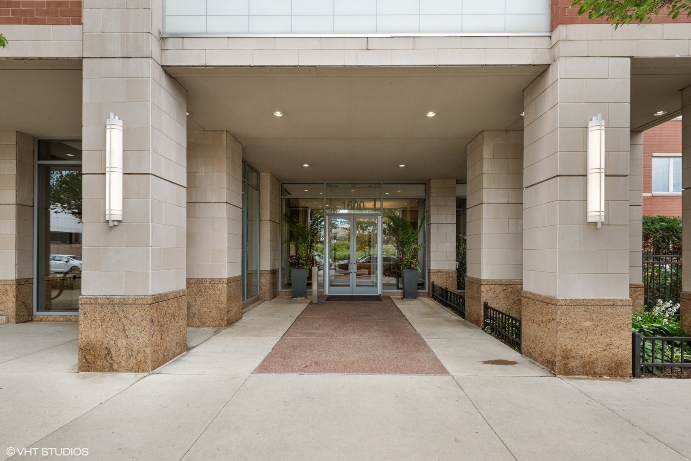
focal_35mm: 16
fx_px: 307
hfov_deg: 96.7
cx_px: 346
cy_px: 230
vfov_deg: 73.8
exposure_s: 1/125
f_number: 8
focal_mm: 16
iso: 400
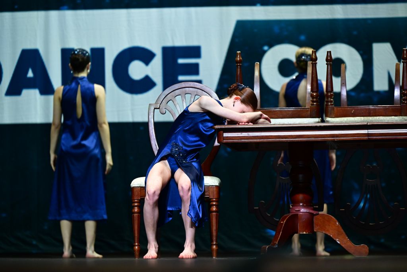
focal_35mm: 175
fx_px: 1979
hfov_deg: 11.7
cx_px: 204
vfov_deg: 7.8
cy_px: 136
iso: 3200
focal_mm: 175
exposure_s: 1/800
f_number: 3.5
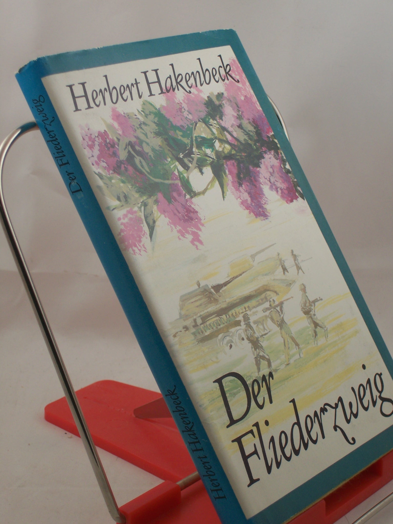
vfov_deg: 23.8
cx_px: 196
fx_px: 1241
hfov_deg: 18.0
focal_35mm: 82
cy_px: 262
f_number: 4
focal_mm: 13.6
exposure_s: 1/100
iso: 80
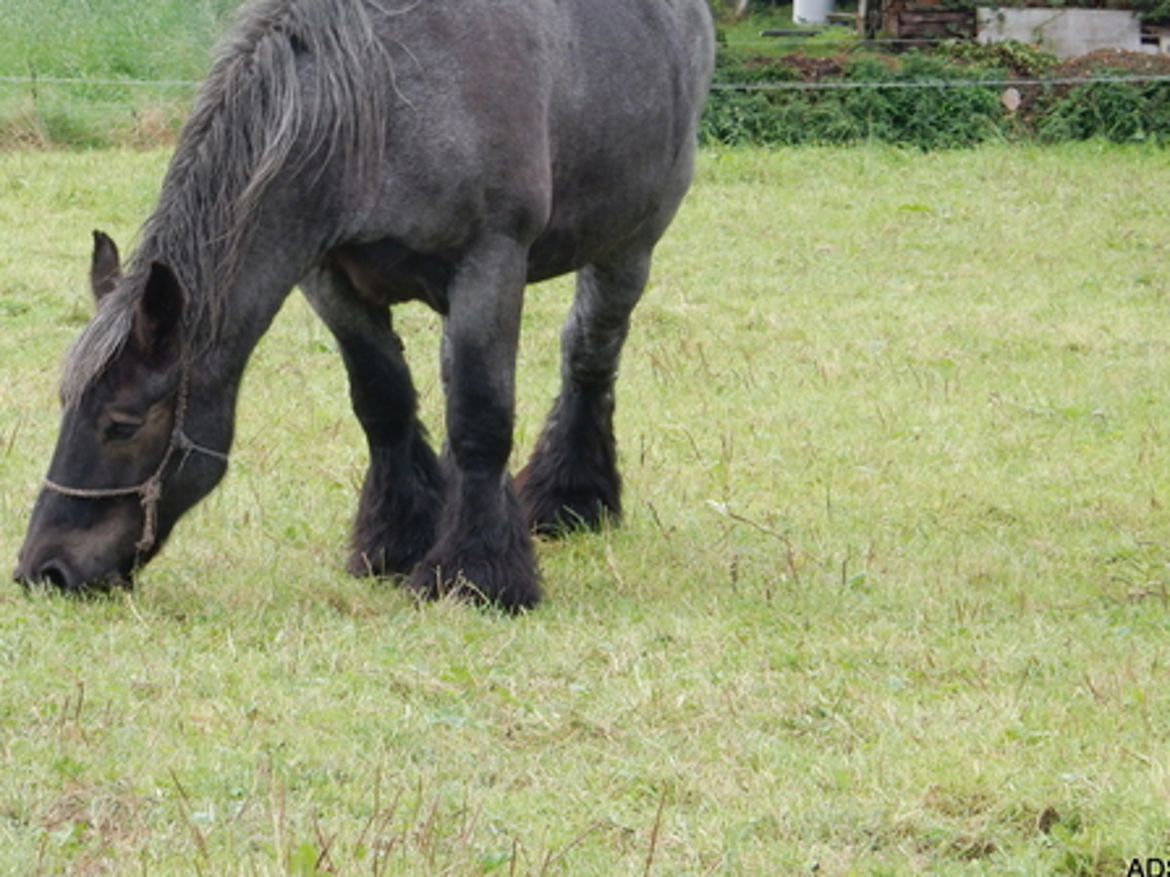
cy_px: 327
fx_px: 7434
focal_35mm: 220
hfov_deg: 9.0
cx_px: 432
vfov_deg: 6.7
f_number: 6
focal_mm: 29.2
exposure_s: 1/80
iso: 125
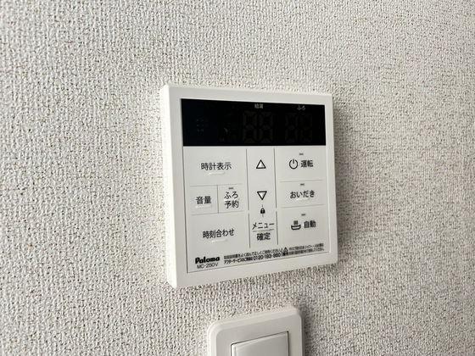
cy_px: 178
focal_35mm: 26
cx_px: 238
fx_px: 357
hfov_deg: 67.3
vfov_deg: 53.1
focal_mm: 5.7
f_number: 1.5
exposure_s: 1/60
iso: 320
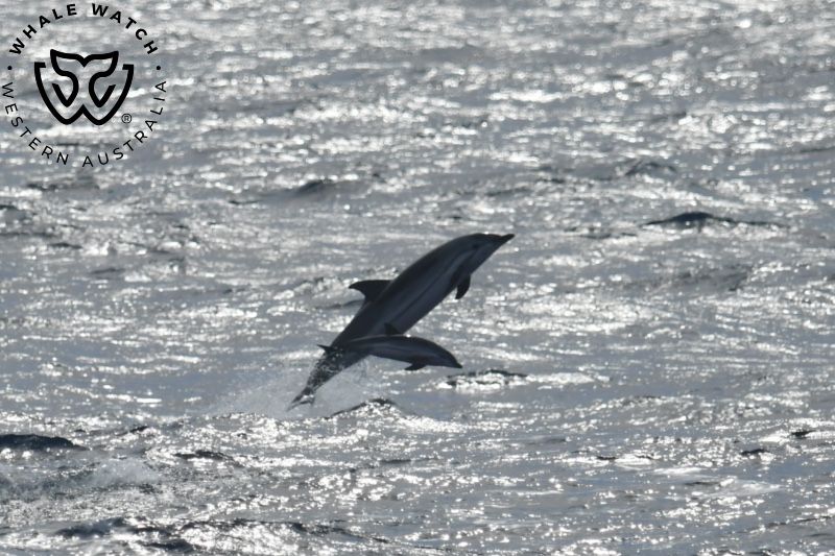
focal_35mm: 390
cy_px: 278
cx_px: 418
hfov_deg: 5.3
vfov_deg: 3.5
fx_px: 9043
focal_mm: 390
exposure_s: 1/8000
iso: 400
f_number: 6
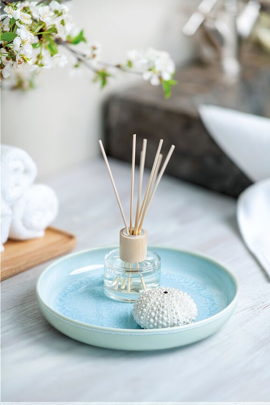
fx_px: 1181
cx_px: 135
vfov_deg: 19.5
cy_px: 202
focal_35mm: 105
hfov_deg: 13.0
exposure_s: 1
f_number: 14
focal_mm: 105
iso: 100
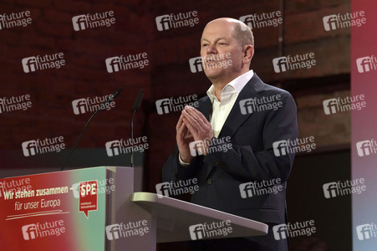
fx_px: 2093
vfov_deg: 6.9
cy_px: 126
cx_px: 188
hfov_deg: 10.3
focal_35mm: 200
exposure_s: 1/400
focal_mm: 200
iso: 4000
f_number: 5
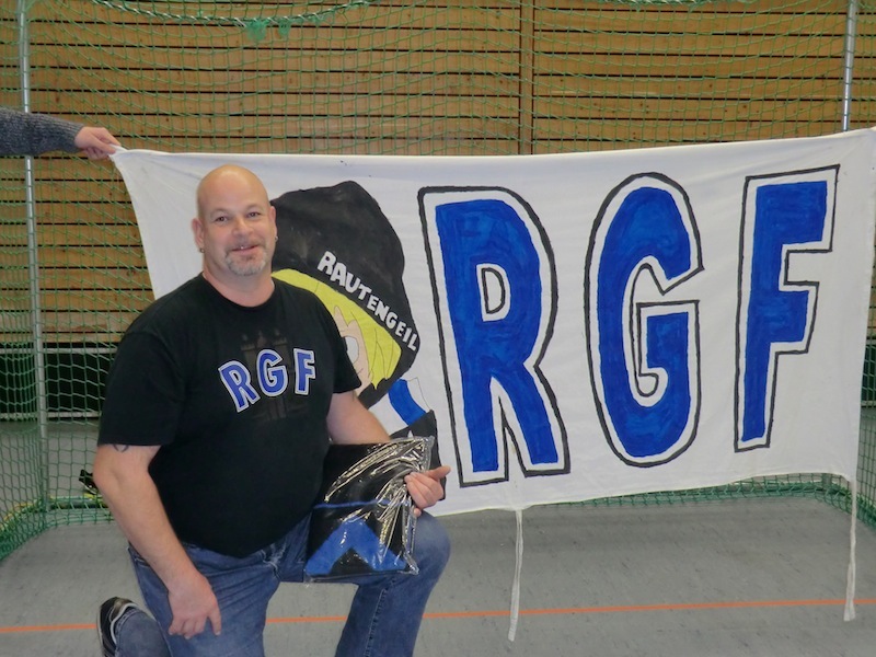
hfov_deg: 40.4
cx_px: 438
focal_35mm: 47
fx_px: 1189
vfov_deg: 30.9
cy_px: 328
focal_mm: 8.4
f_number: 4
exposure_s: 1/60
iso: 400
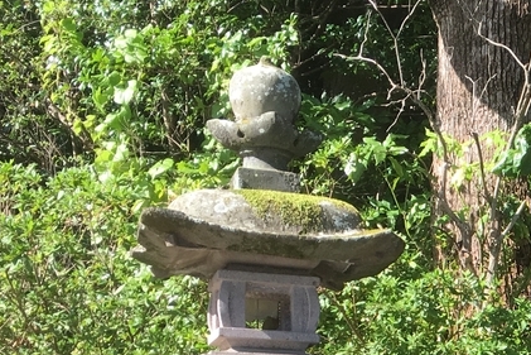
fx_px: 1269
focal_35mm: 86
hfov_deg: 21.3
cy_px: 478
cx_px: 699
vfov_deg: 15.1
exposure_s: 1/348
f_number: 2.2
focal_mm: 4.15
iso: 25
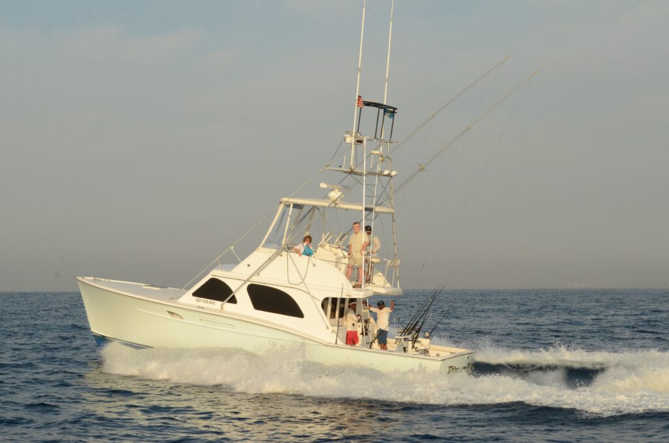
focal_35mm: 72
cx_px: 334
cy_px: 222
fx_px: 1335
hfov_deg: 28.1
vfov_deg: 18.8
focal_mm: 48
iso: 800
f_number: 14
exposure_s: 1/800
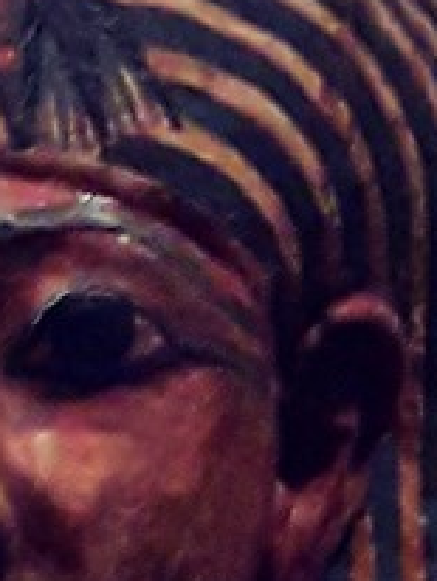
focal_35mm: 163
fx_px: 2738
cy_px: 1295
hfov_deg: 9.0
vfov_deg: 10.7
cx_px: -99
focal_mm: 3.7
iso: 250
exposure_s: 1/50
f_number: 1.9
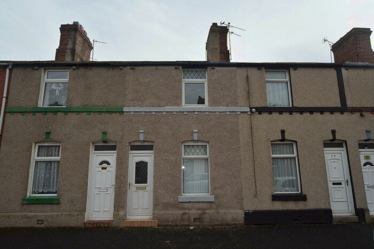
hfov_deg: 81.2
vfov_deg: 59.5
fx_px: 218
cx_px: 187
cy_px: 124
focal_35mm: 21
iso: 100
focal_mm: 14
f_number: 9
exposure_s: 1/200
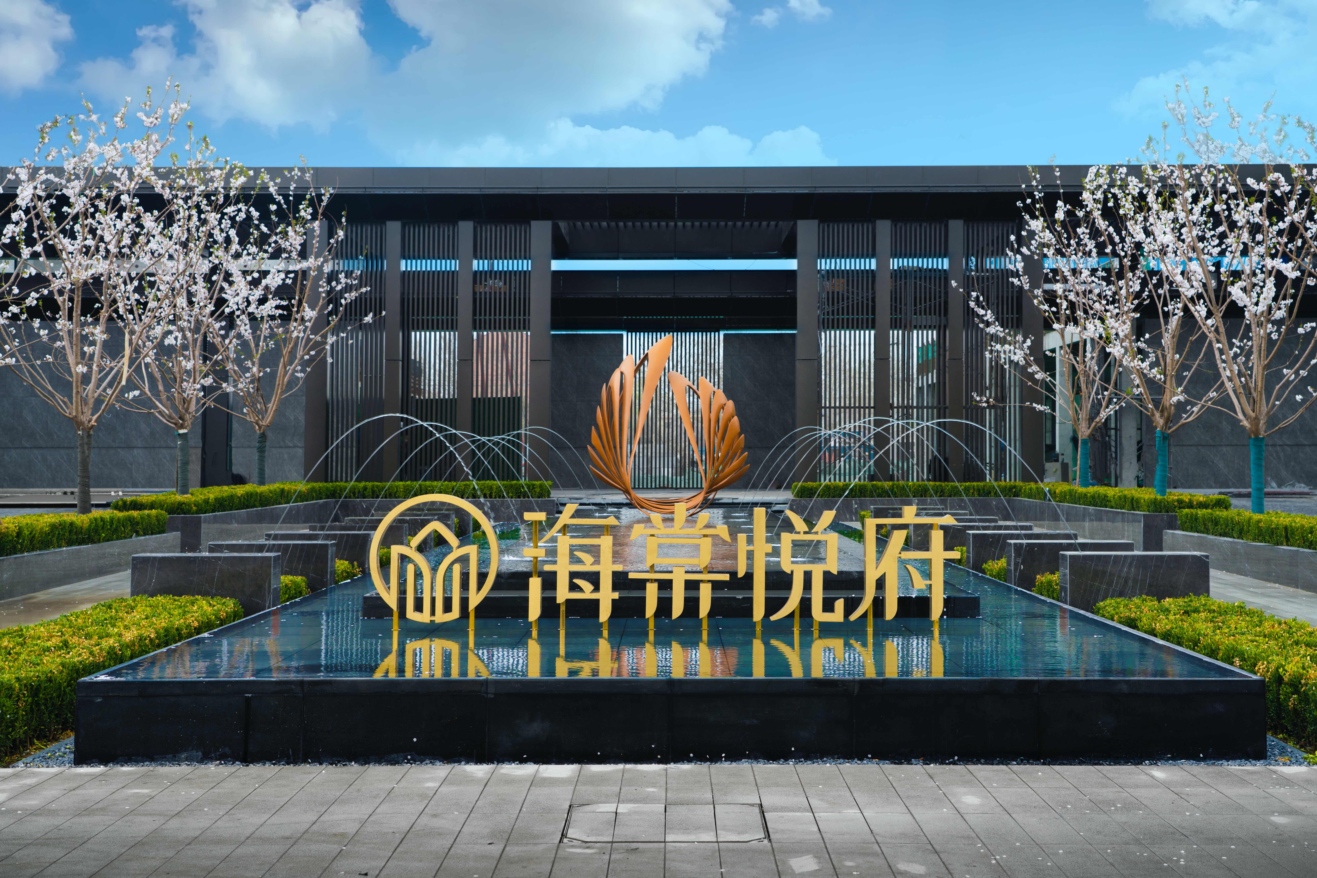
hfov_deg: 41.1
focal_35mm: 48
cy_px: 439
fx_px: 1756
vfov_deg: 28.1
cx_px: 658
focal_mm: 48
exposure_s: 1/125
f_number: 6.3
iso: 100
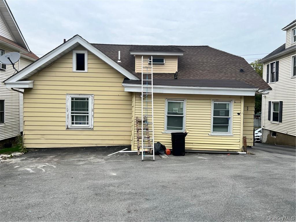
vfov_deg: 53.1
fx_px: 222
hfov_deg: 67.3
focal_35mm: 26
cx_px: 148
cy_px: 111
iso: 50
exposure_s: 1/445
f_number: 1.5
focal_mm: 5.7
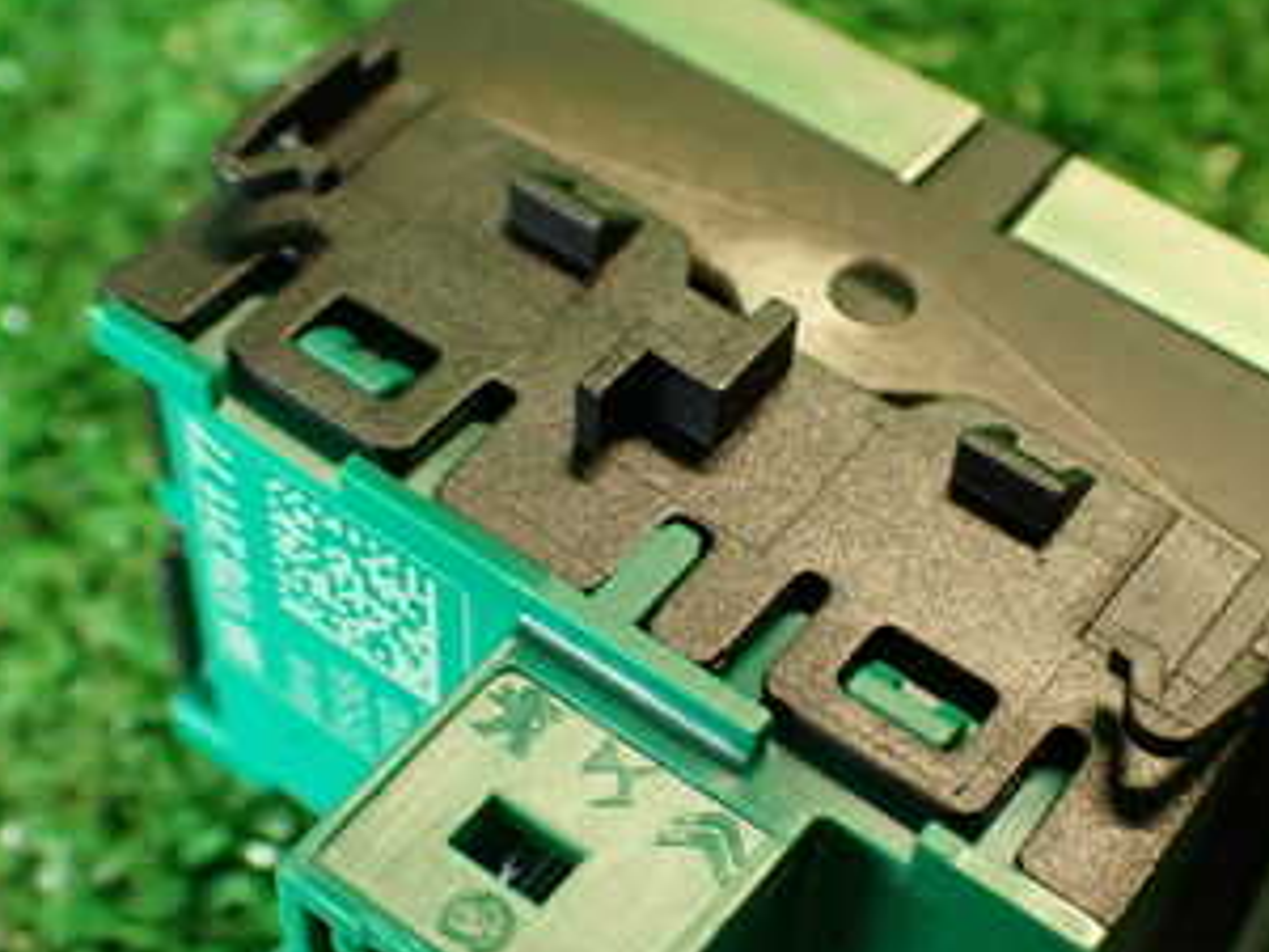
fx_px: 2346
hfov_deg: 30.2
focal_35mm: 64
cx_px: 736
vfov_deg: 22.9
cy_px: 597
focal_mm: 5.79
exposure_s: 1/30
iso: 320
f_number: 2.4
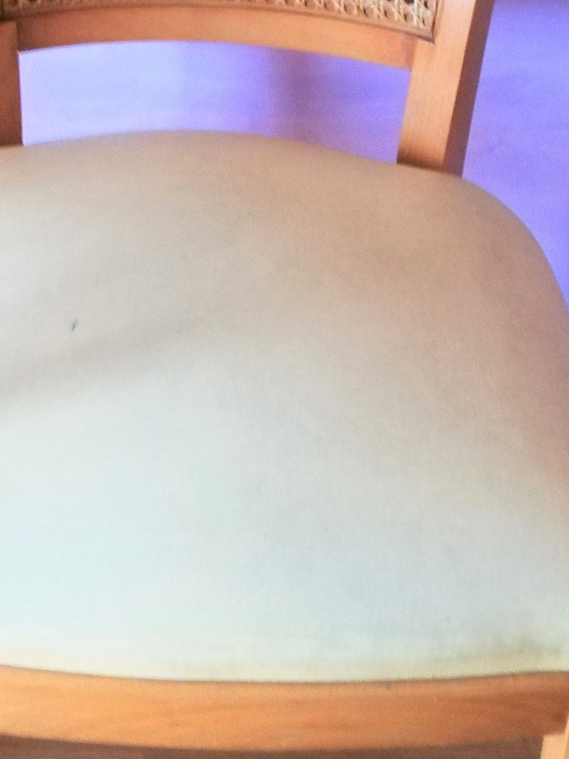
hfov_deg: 17.5
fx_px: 1842
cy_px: 177
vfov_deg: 23.0
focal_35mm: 84
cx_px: 207
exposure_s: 1/20
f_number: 2.2
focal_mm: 3.81
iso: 640
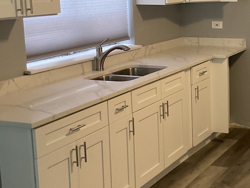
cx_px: 228
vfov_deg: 20.2
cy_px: 79
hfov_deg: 25.8
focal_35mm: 73
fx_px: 527
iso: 160
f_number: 1.8
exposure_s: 1/60
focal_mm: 3
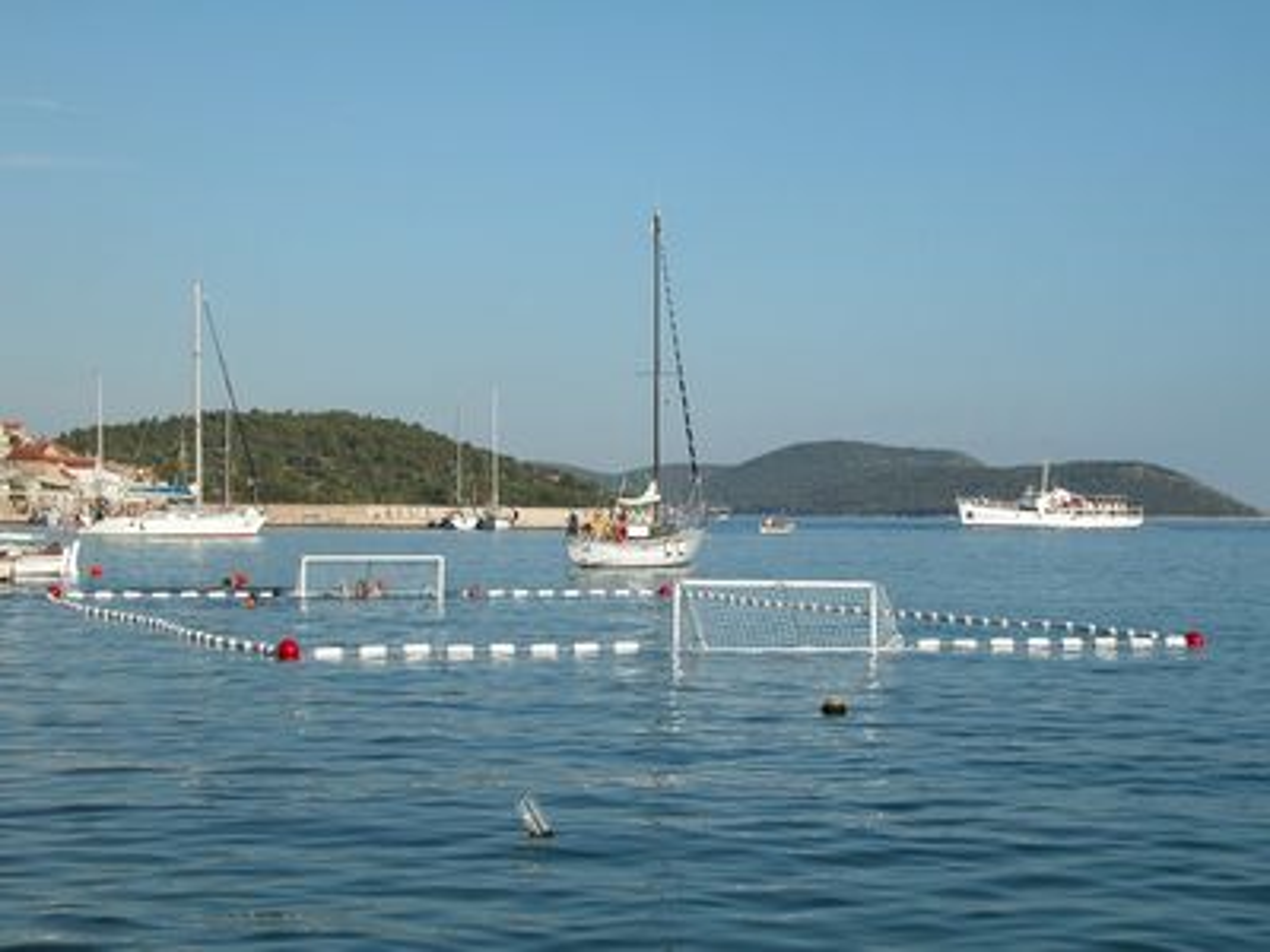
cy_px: 476
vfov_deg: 22.6
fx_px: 2385
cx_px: 635
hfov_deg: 29.8
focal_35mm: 65
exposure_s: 1/434
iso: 100
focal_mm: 16.8
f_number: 6.5
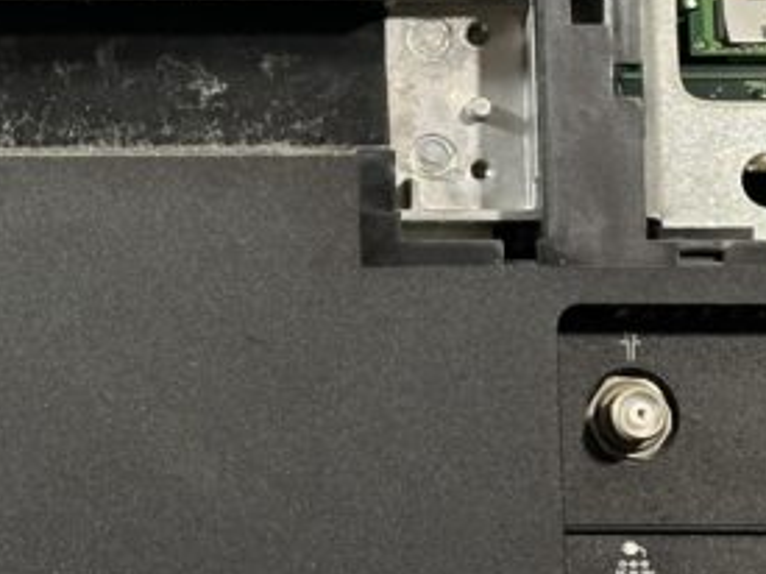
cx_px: -45
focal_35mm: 179
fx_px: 3959
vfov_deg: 8.2
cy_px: 6
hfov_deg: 10.9
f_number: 1.78
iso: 200
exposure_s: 1/33
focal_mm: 6.86
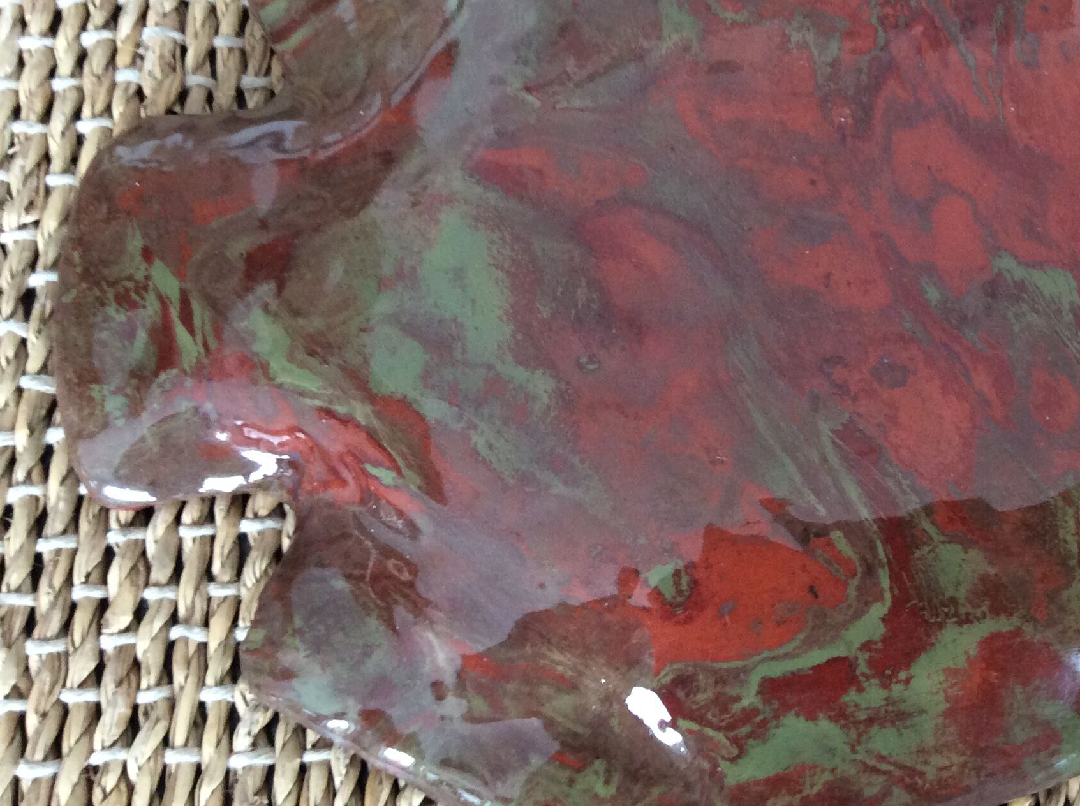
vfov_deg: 29.4
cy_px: 279
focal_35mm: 49
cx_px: 777
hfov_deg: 38.2
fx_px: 1526
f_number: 2.4
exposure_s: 1/25
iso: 100
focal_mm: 3.3
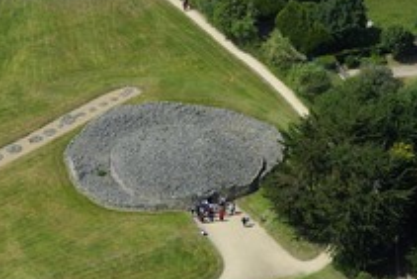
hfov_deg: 9.2
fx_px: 2585
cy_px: 200
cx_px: 123
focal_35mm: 223
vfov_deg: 6.2
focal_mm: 112
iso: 400
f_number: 9
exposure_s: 1/1000
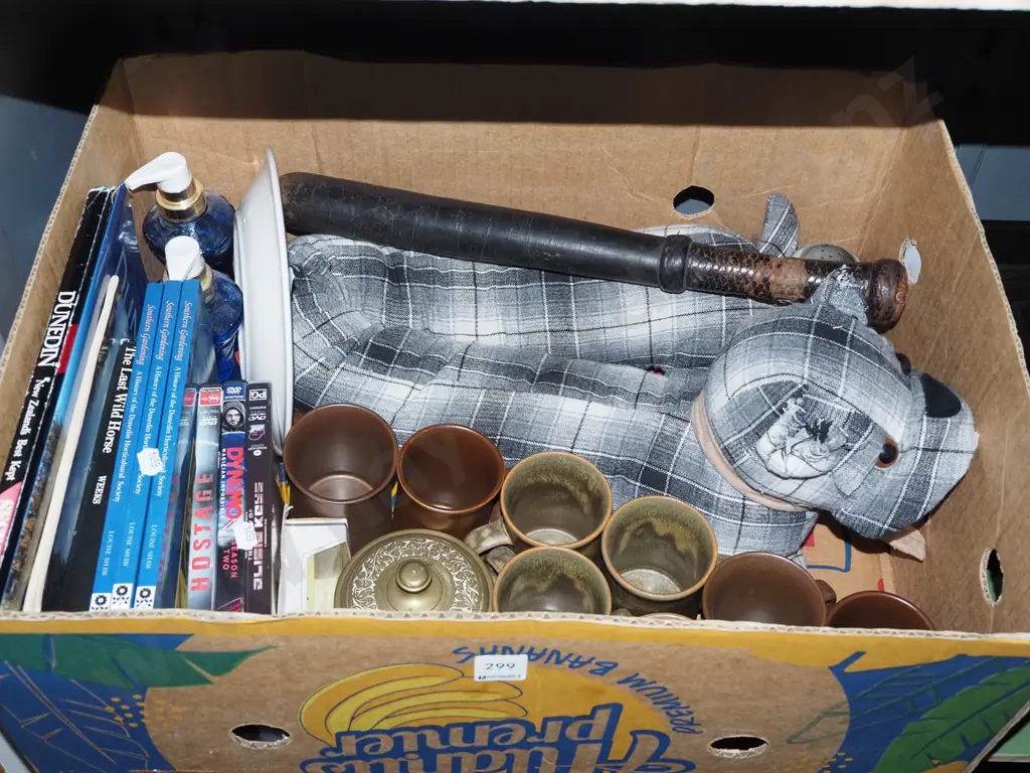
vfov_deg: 34.3
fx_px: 1250
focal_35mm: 42
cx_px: 515
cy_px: 386
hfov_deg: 44.8
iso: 2500
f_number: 5.6
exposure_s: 1/160
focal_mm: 21
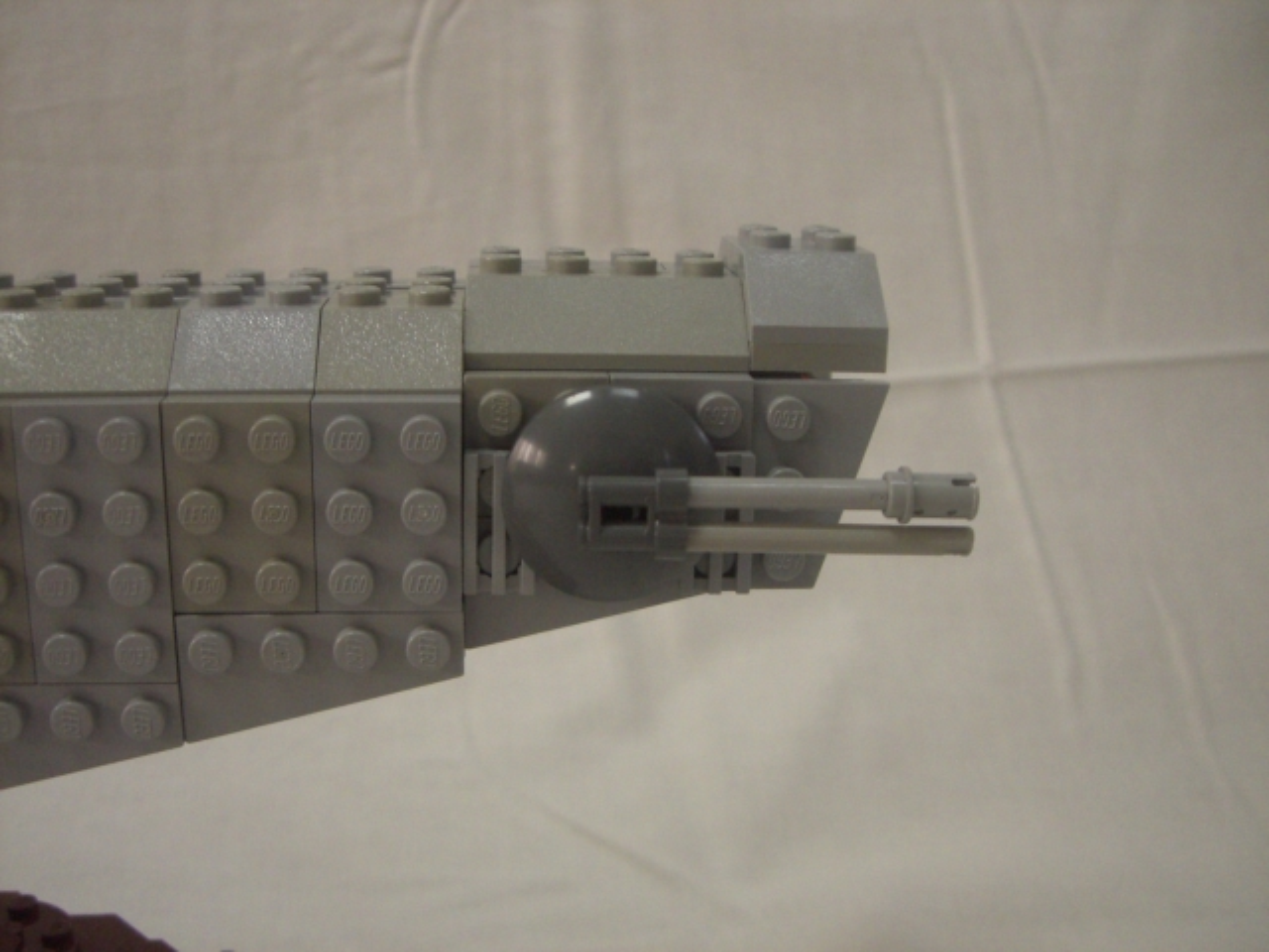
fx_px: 1393
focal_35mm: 38
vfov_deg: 37.7
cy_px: 476
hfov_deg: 49.0
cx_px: 634
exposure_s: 1/50
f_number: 2.7
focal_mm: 6.2
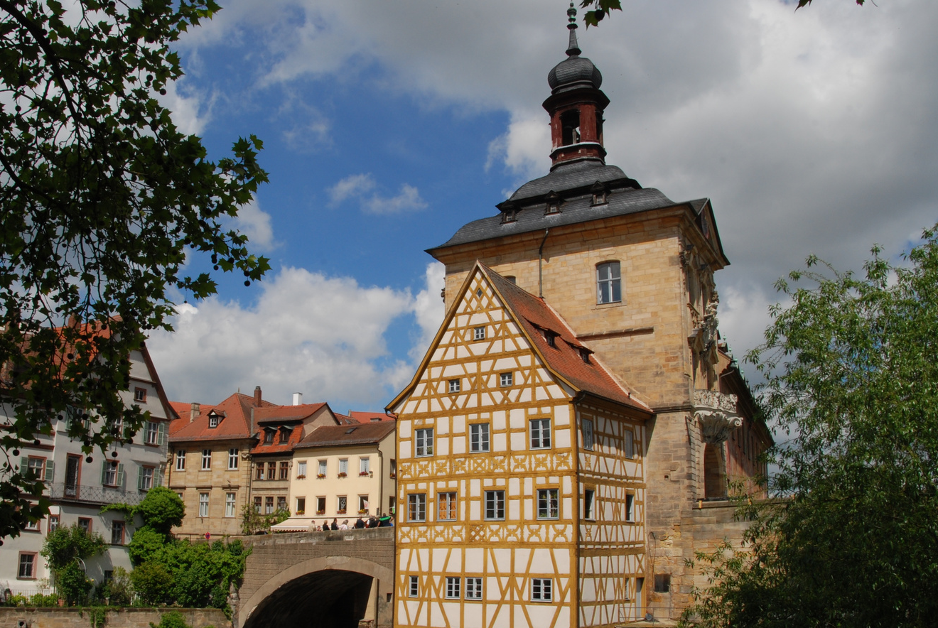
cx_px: 400
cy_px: 378
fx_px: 861
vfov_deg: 39.9
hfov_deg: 56.9
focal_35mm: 33
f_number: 20
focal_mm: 18
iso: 160
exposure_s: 1/125
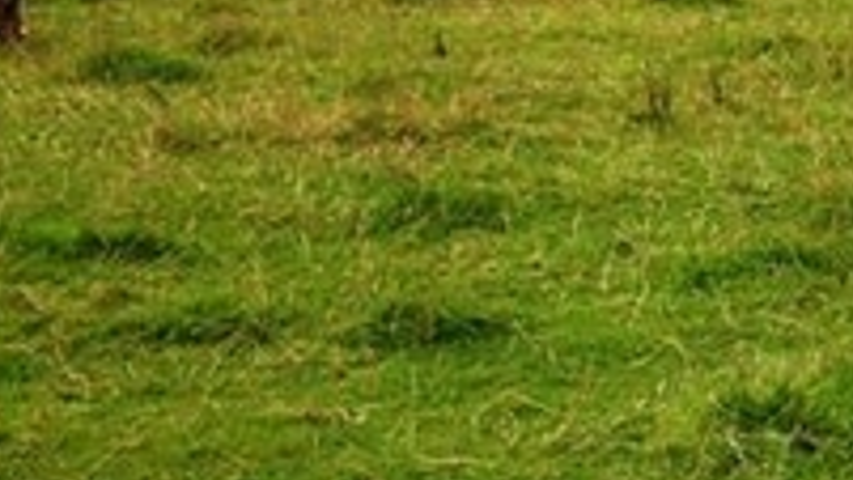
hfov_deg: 19.4
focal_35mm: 104
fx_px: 2352
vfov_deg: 11.5
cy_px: -38
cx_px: 1023
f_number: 8.8
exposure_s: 1/125
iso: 80
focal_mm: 5.7
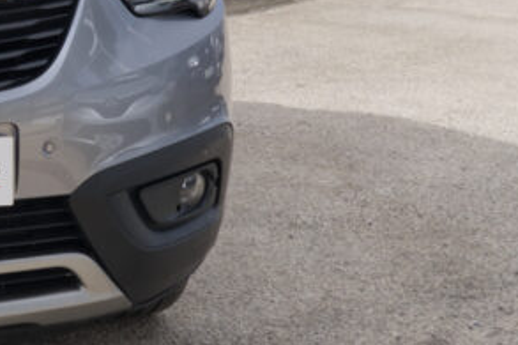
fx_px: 1510
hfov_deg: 18.4
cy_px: 1
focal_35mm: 105
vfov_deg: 12.9
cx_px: -120
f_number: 9
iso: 160
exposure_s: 1/200
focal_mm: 19.7
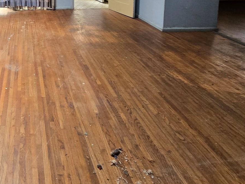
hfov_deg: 50.1
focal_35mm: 30
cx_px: 7
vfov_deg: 40.1
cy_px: -7
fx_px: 212
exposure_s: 1/60
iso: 250
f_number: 2.2
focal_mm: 2.2
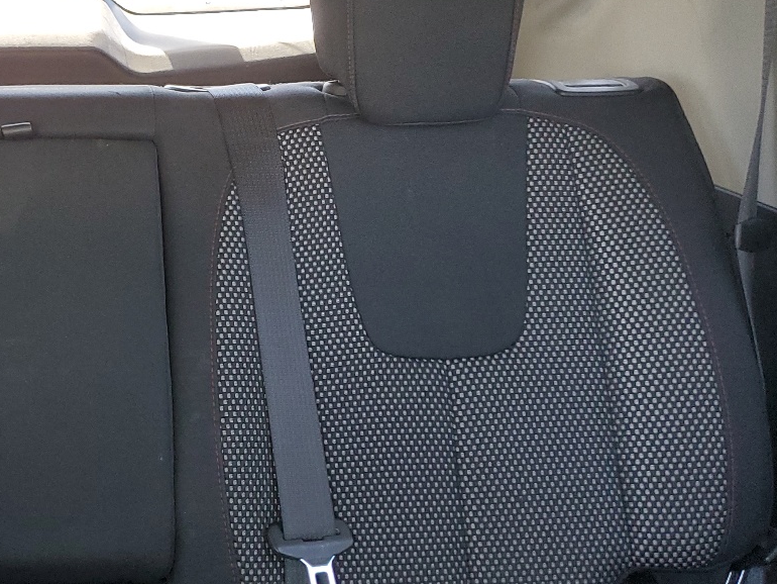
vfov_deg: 27.0
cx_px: 85
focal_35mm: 54
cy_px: 301
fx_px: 1212
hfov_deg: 33.7
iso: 110
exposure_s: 1/60.2
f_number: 1.5
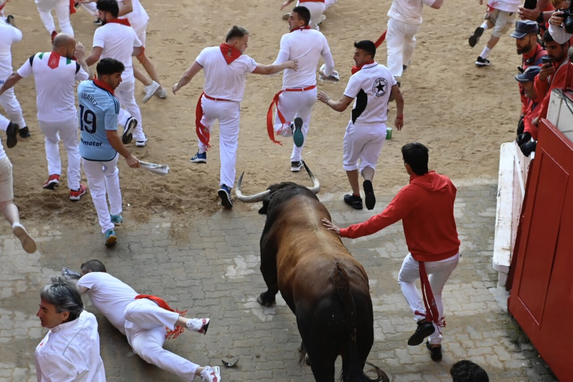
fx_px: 557
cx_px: 286
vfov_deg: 37.8
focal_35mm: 35
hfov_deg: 54.4
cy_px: 191
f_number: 4
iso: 2000
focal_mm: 35
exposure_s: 1/2500
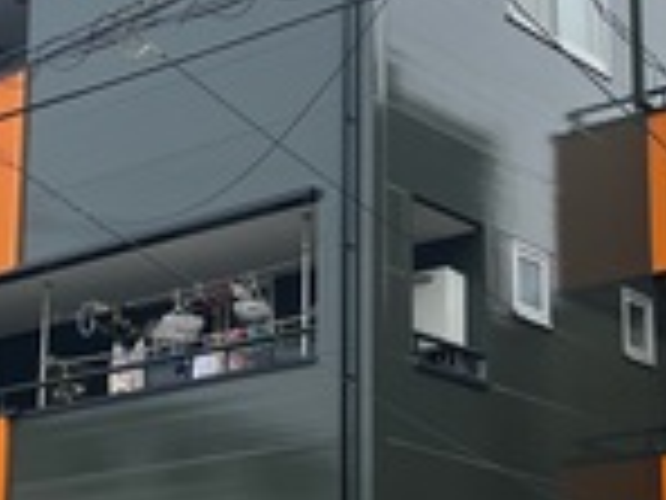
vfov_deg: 16.7
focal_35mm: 88
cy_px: 345
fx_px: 1693
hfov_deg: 22.2
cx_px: 220
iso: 50
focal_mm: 5.7
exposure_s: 1/5882
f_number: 1.5
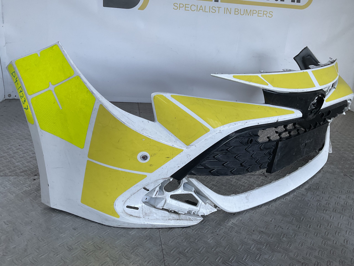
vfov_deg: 48.2
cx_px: 177
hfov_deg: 61.7
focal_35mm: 29
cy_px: 133
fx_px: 297
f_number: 1.8
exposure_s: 1/100
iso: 40
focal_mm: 3
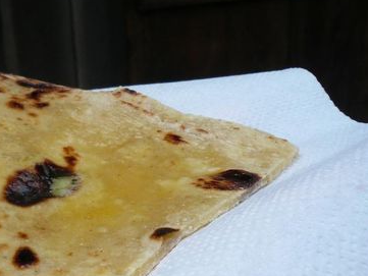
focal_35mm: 54
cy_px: 217
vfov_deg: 26.6
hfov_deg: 34.8
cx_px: 93
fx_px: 574
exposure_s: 1/800
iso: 100
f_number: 2.8
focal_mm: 4.6
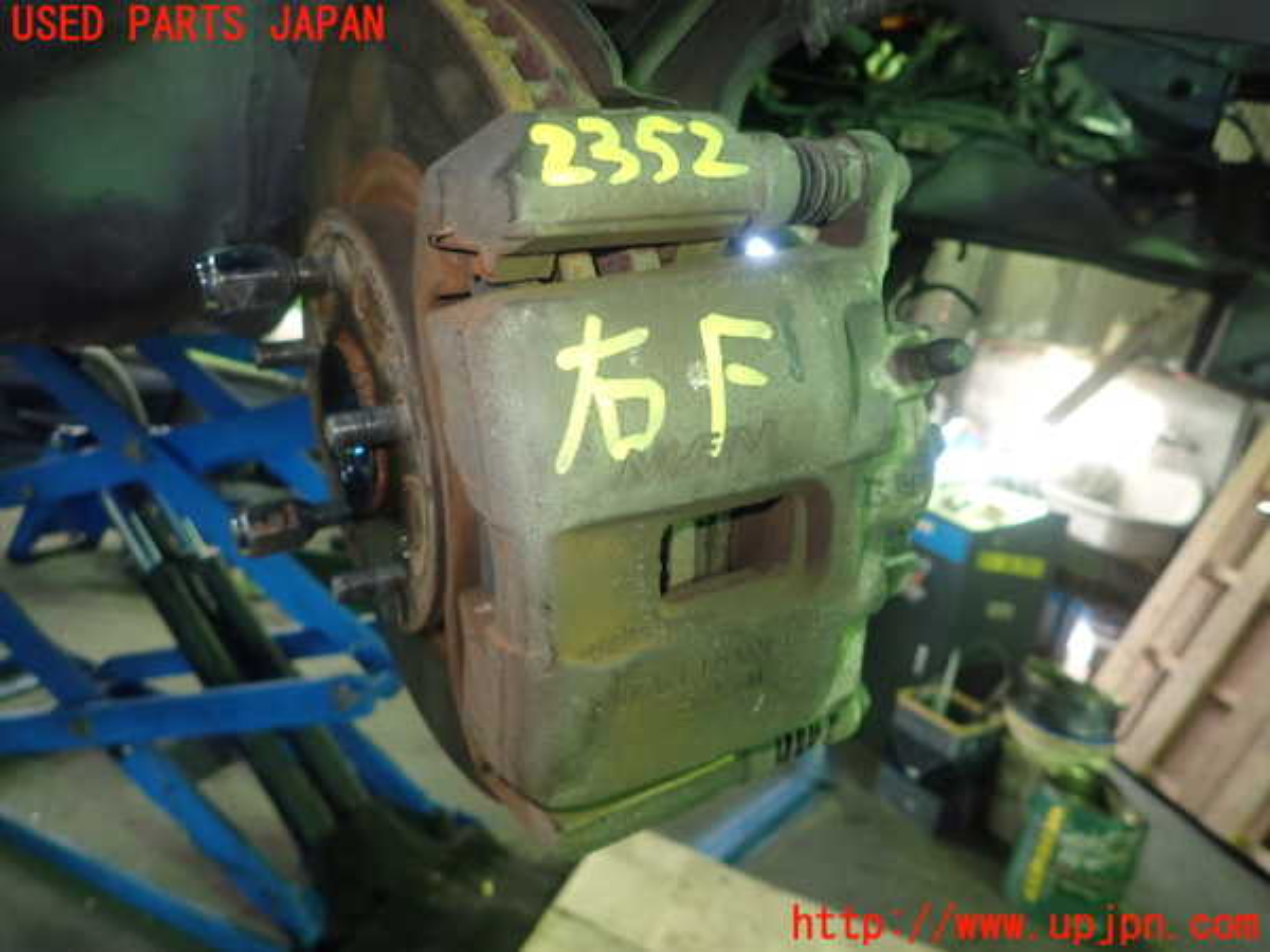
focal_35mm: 25
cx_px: 635
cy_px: 476
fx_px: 917
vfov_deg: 54.9
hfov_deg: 69.4
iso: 400
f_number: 2
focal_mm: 4.5
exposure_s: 1/30
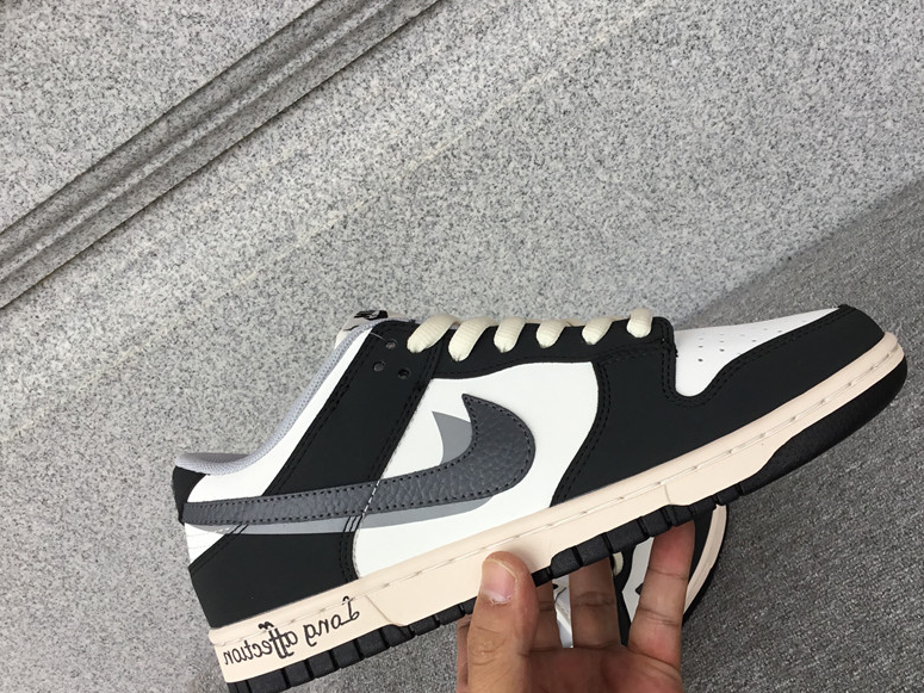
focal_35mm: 36
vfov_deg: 39.6
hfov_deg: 51.3
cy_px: 392
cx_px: 515
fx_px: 961
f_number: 2.4
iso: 25
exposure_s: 1/195
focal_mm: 3.3
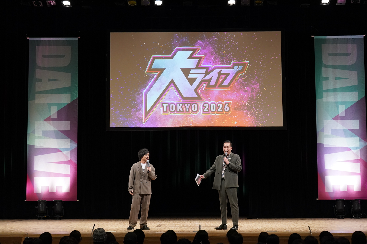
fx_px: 642
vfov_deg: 21.6
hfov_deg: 31.9
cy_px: 122
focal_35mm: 63
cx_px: 184
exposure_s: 1/250
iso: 5000
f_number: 5.6
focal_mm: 63
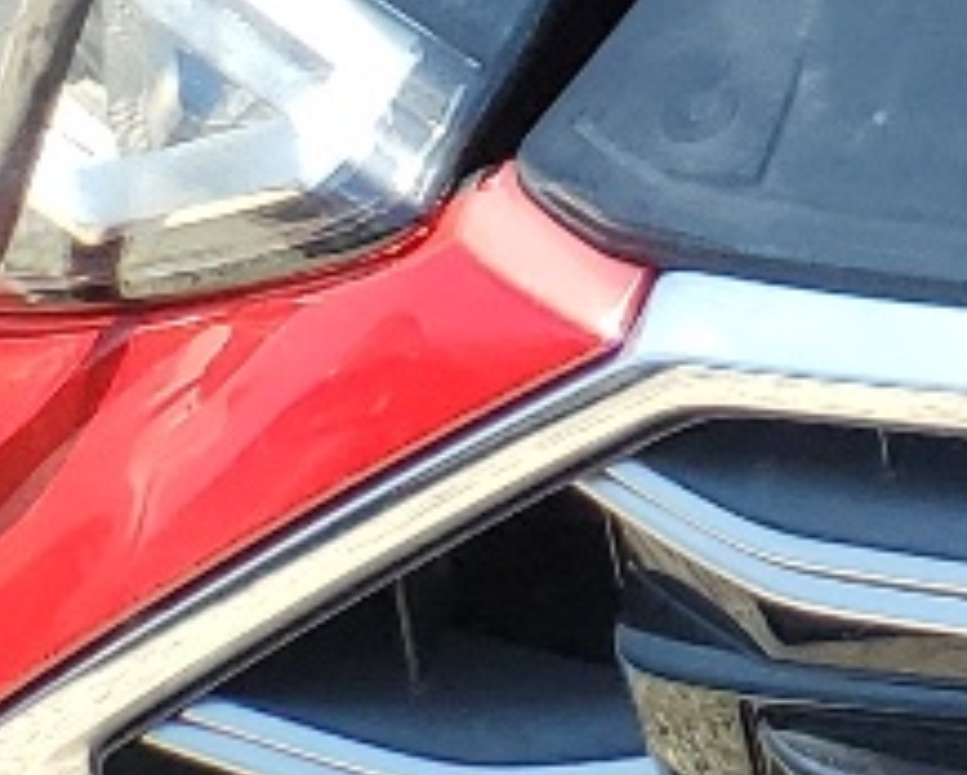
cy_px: -1572
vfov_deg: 7.3
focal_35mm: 187
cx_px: 2999
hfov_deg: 8.5
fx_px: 5357
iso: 50
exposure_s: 1/769
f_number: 1.5
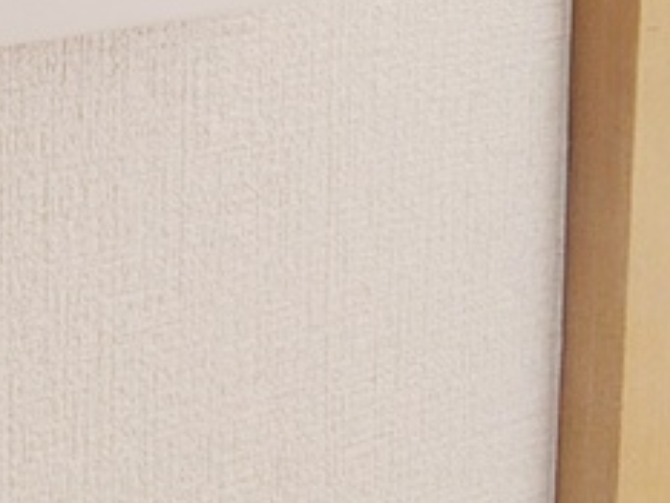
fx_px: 813
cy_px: -230
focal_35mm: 42
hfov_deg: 35.1
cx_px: -141
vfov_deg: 26.2
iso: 176
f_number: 2.2
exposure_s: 1/60
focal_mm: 1.83
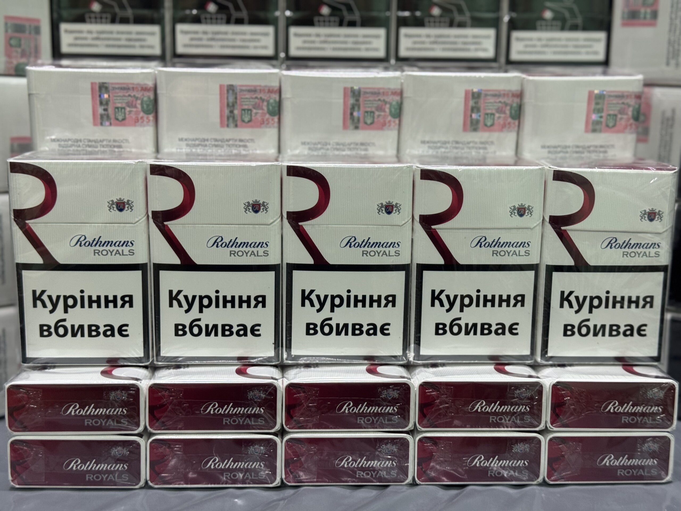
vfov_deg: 30.3
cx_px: 340
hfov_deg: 39.7
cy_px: 256
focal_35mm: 48
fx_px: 944
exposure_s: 1/60
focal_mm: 6.76
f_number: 1.78
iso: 200
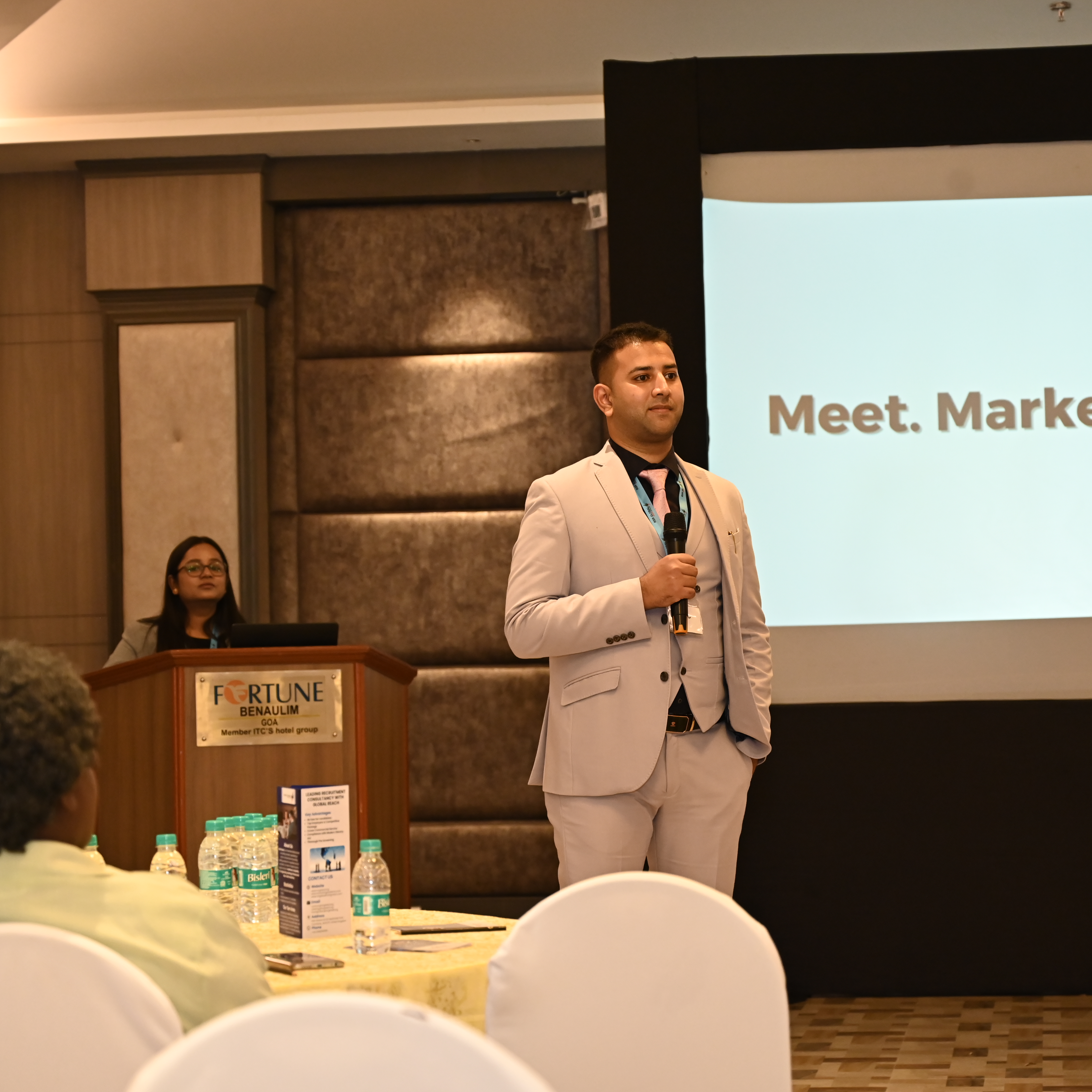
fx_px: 3212
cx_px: 623
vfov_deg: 19.3
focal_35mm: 90
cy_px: 550
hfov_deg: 19.3
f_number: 4.5
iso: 2000
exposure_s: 1/200
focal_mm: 70
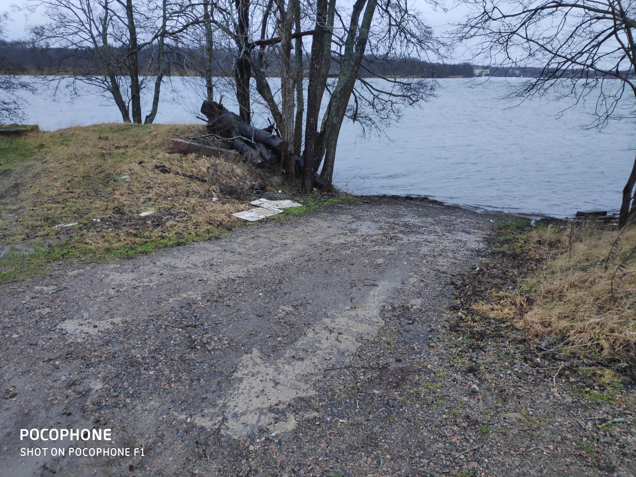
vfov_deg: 66.0
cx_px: 318
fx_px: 367
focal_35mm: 20
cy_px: 238
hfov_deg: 81.7
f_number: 1.9
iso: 474
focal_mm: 3.94
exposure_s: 1/50
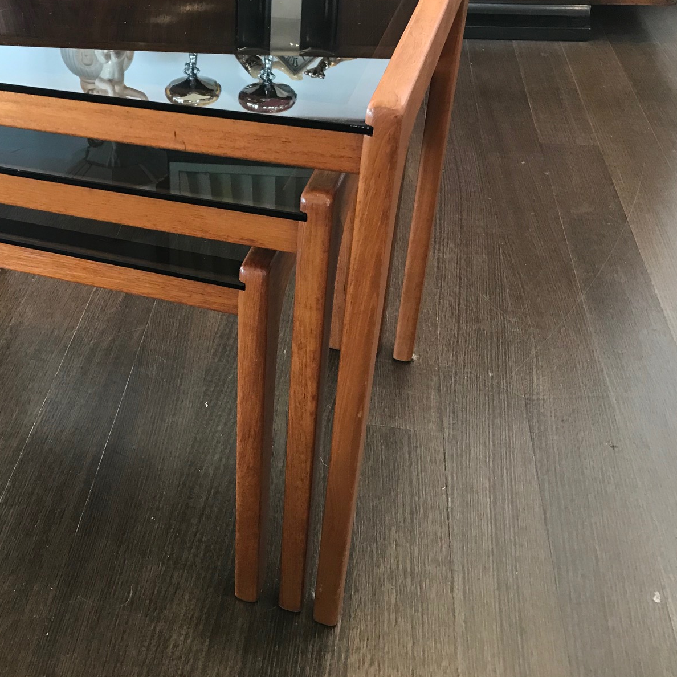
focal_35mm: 42
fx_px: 929
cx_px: 111
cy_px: 276
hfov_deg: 38.2
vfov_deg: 39.9
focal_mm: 3.99
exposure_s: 1/17
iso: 64
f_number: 1.8
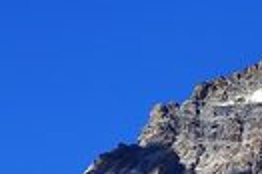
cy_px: 225
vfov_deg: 3.6
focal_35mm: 385
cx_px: 454
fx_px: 2798
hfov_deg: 5.3
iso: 200
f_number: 11
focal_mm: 56
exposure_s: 1/400
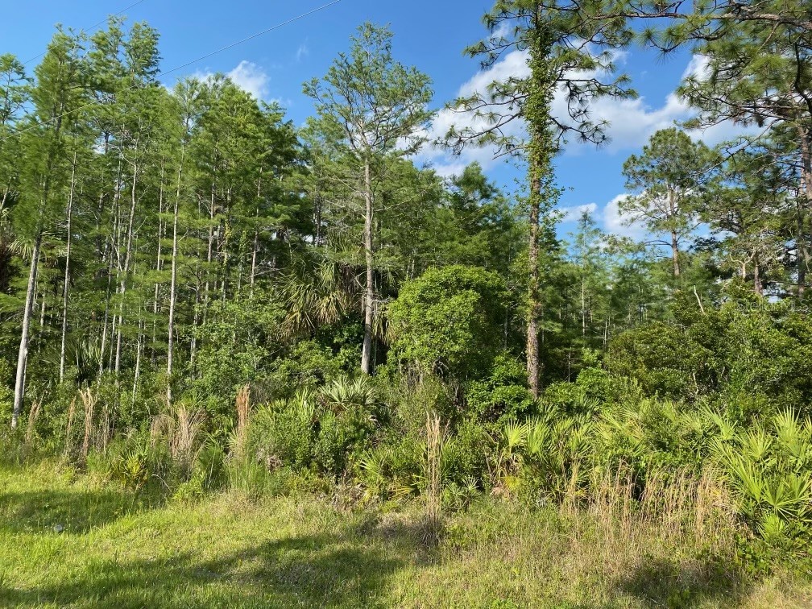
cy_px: 304
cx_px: 406
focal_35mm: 26
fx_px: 610
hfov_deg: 67.3
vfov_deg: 53.1
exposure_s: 1/1377
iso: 32
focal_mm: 4.25
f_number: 1.8
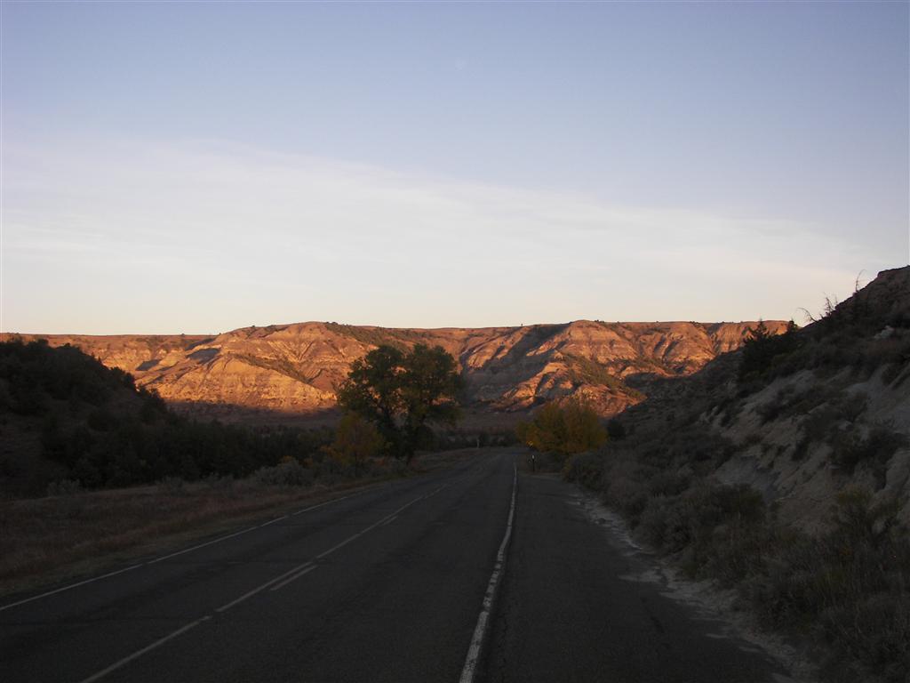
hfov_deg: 44.8
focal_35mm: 42
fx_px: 1104
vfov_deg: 34.3
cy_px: 342
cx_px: 455
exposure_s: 1/250
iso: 64
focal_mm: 6.9
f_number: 2.8
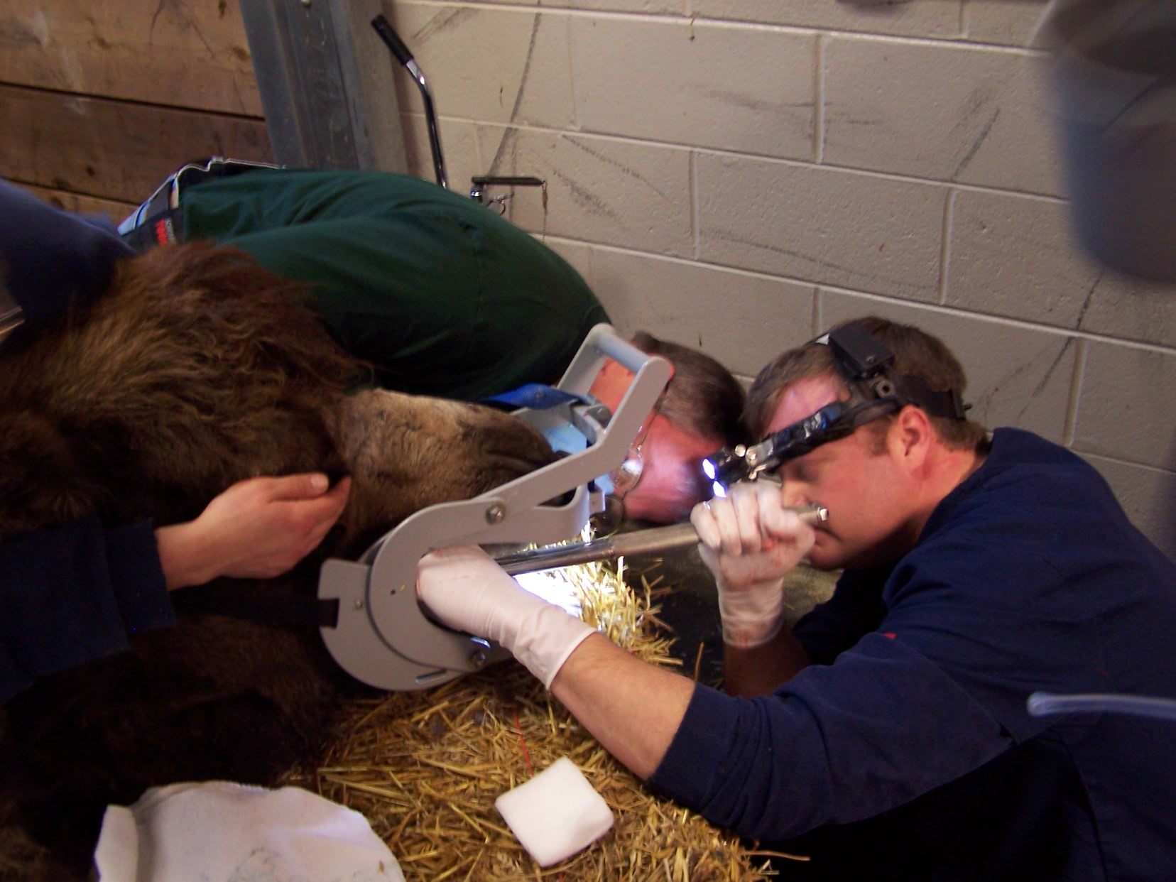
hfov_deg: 49.0
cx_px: 588
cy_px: 441
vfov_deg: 37.7
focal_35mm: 38
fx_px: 1291
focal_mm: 6.3
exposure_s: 1/8
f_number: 2.8
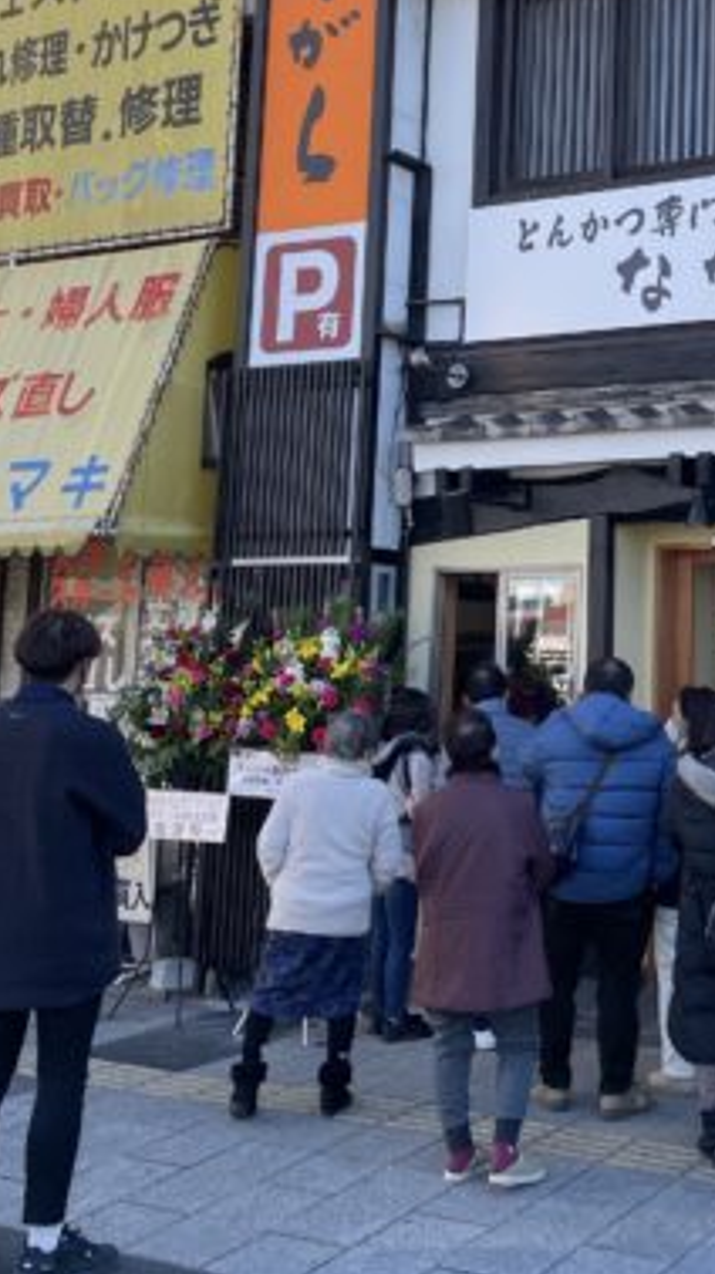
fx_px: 1621
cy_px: 415
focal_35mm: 48
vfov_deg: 42.3
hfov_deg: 24.0
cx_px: 685
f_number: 1.6
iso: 32
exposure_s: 1/716
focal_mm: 4.2
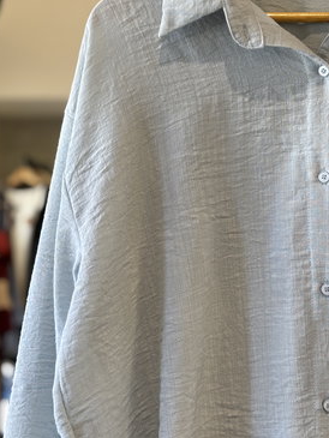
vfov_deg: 25.5
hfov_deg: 19.4
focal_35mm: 76
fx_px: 963
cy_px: 136
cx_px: 175
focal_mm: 5.96
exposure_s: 1/50
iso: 64
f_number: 1.6
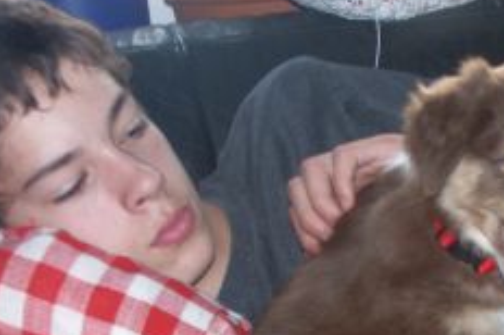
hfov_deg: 22.3
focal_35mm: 89
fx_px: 1244
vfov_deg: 15.1
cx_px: 465
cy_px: 333
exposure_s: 1/45
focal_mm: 11.39
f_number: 3.5
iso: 200
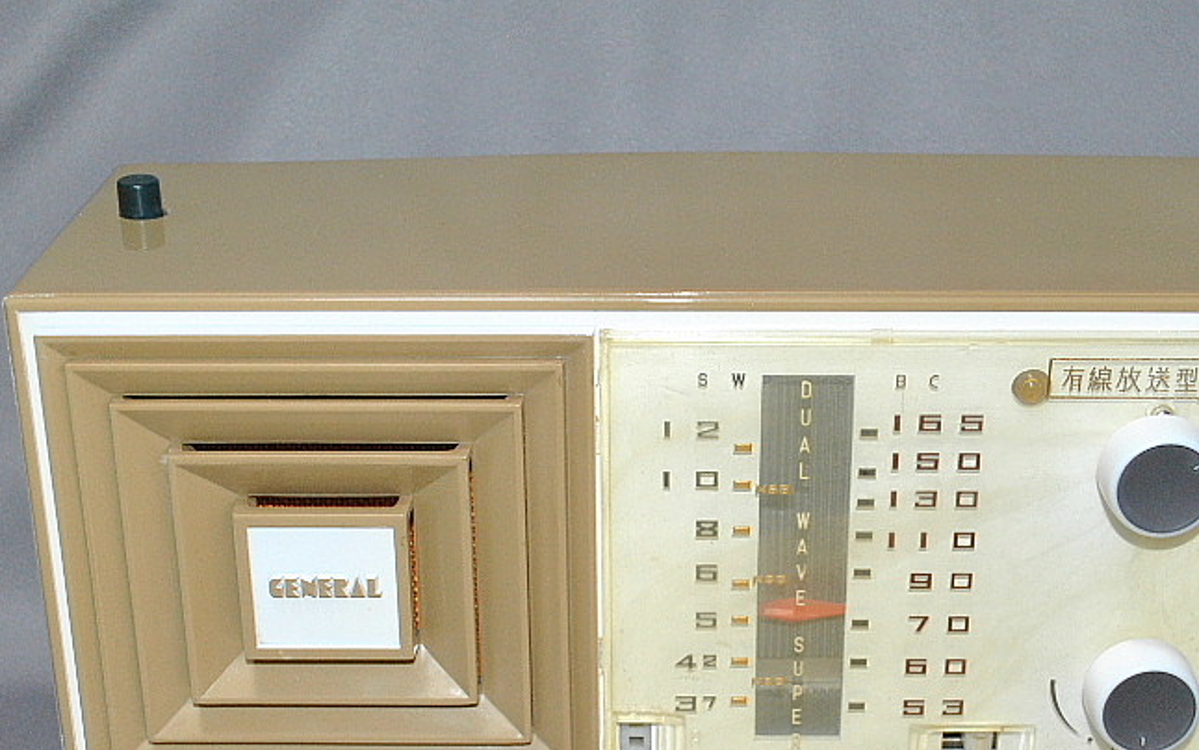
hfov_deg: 38.1
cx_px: 683
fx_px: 1732
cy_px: 469
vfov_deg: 24.4
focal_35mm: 53
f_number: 5
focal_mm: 28
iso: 800
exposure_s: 1/60
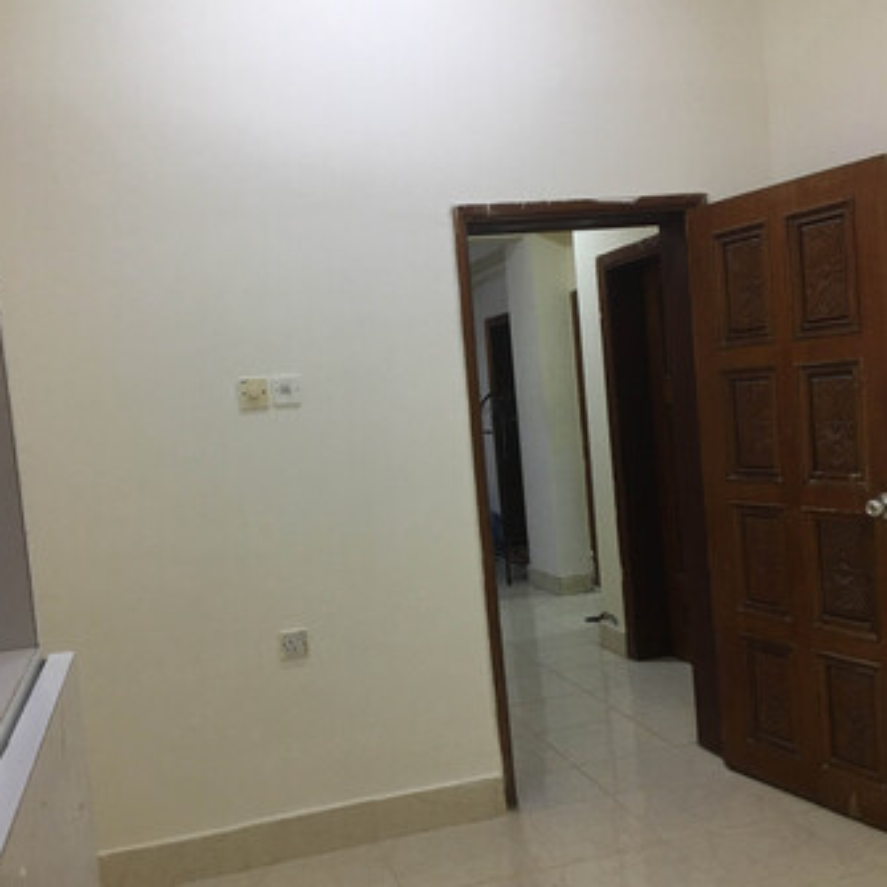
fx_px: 1015
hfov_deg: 47.2
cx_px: 438
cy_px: 475
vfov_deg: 47.2
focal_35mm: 35
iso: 32
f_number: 2.2
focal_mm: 4.15
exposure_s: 1/15
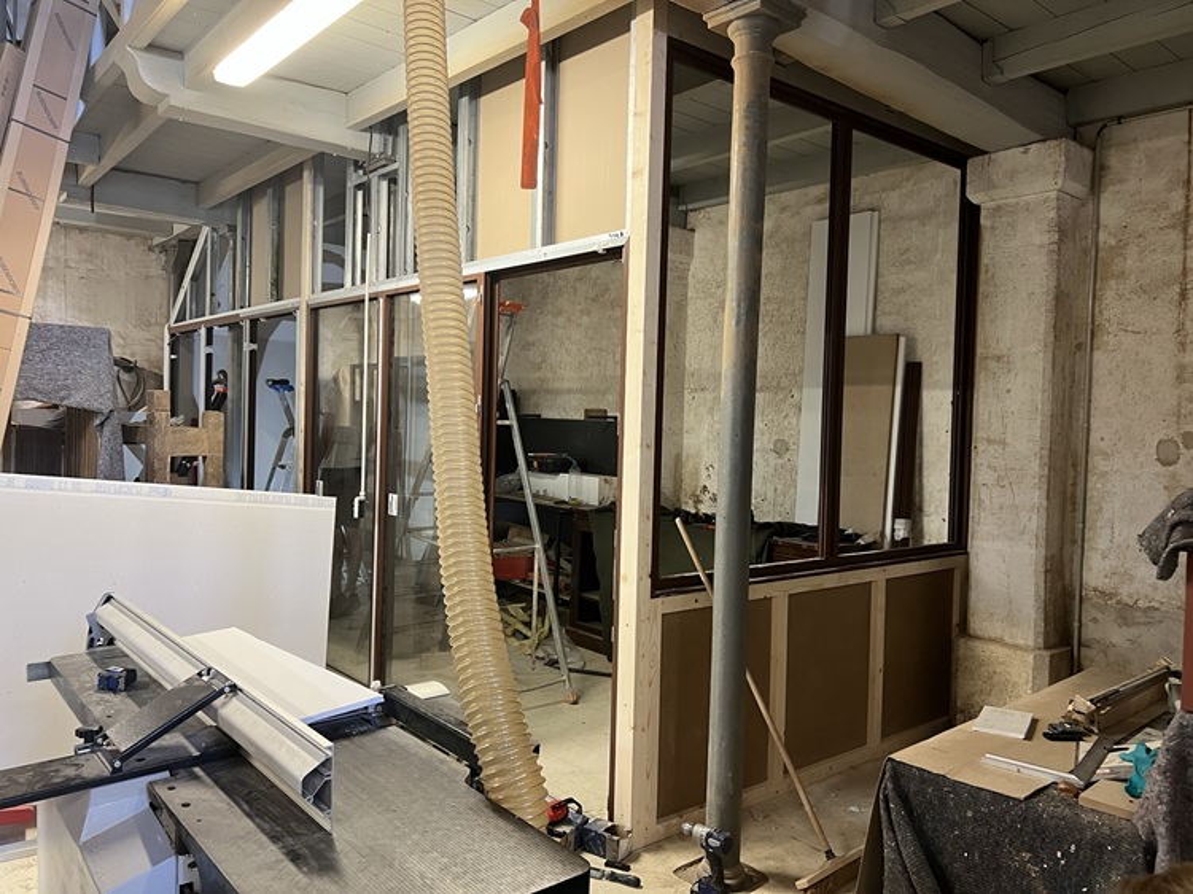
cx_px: 596
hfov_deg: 67.3
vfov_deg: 53.0
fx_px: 896
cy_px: 447
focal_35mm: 26
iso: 200
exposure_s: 1/50
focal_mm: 5.7
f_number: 1.5
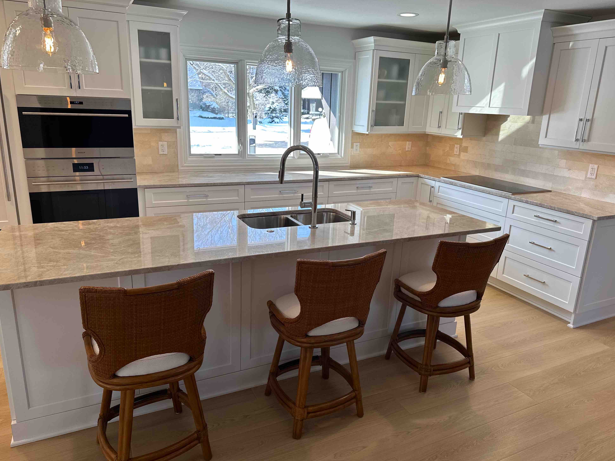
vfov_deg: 54.9
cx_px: 310
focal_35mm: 25
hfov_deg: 69.4
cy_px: 224
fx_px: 444
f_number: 1.78
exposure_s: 1/234
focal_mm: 6.86
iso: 64
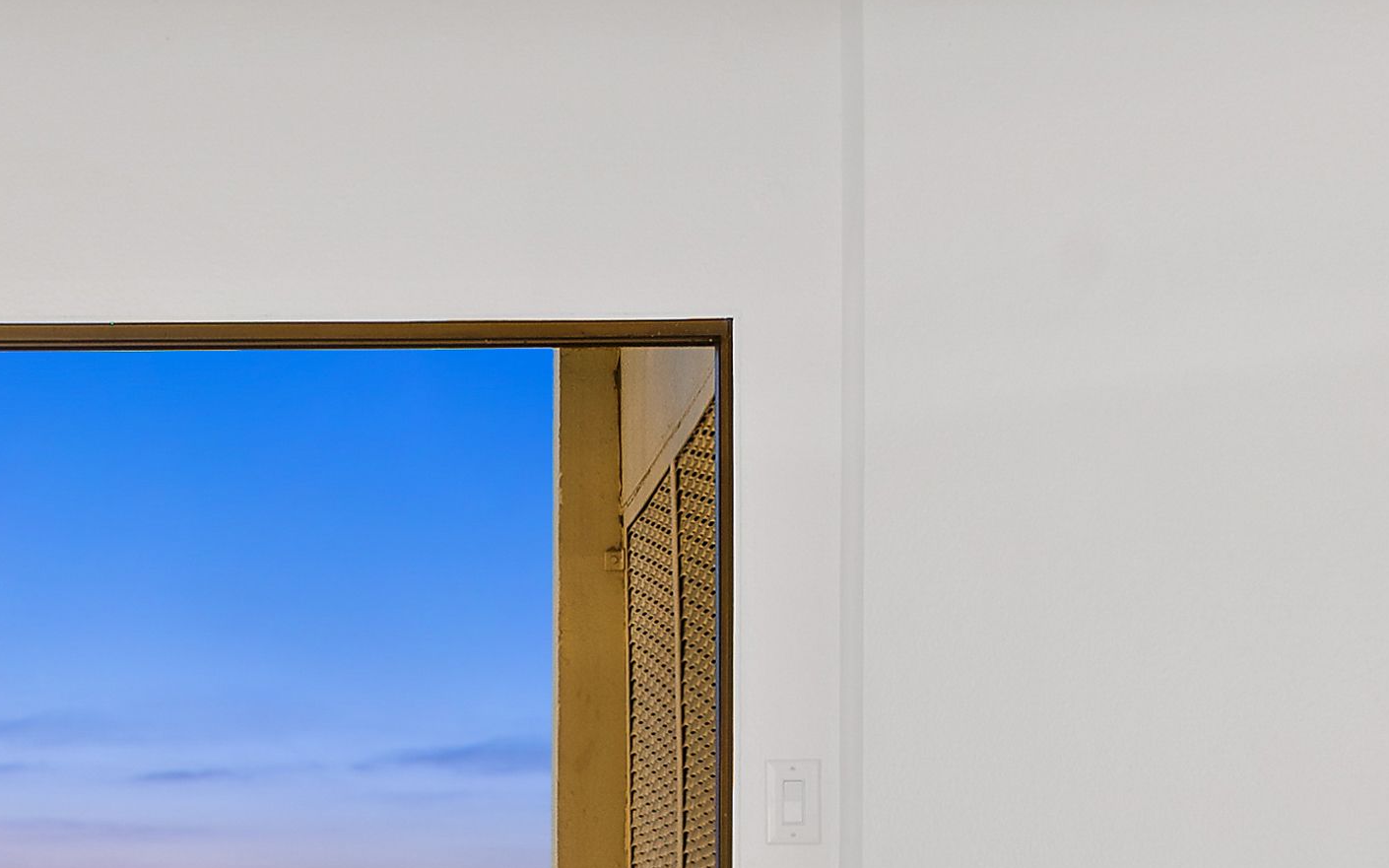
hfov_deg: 24.1
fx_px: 3142
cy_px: 1058
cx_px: 70
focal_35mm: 83
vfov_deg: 15.1
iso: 250
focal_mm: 19
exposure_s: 13
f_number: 9
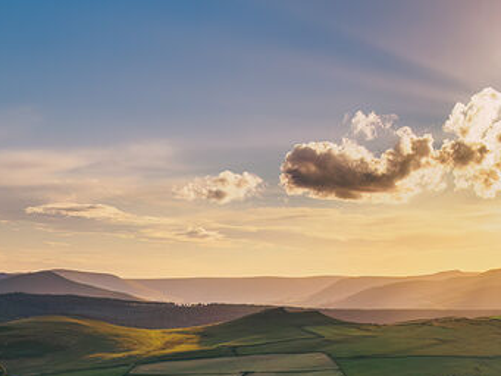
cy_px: 455
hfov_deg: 27.0
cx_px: 654
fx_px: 869
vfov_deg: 22.4
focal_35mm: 60
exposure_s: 1/200
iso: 200
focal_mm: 10
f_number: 6.3
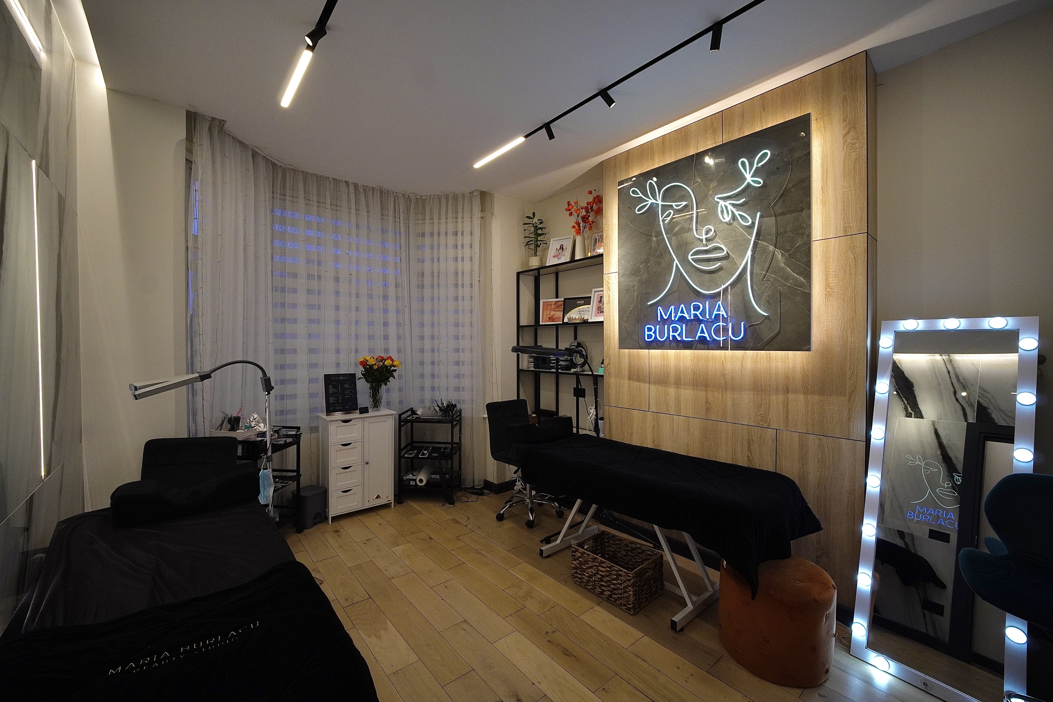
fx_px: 395
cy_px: 351
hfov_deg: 106.3
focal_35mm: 14
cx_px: 526
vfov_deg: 83.3
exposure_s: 1/80
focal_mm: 9
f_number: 7.1
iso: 800
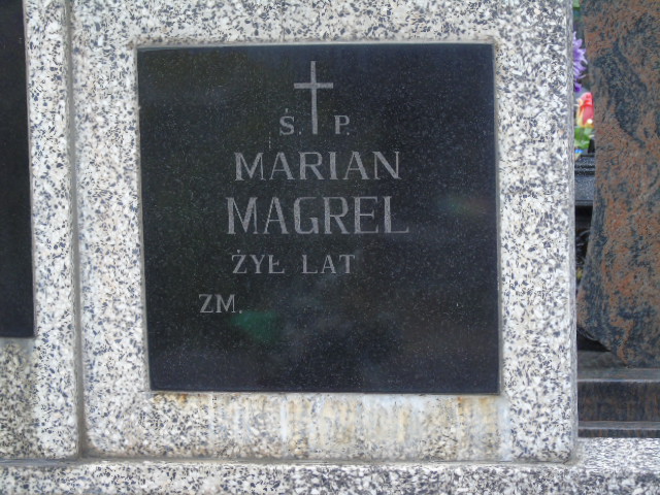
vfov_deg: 10.4
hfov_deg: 13.9
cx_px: 330
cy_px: 248
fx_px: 2707
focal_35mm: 142
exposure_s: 1/125
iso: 250
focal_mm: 25
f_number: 4.7
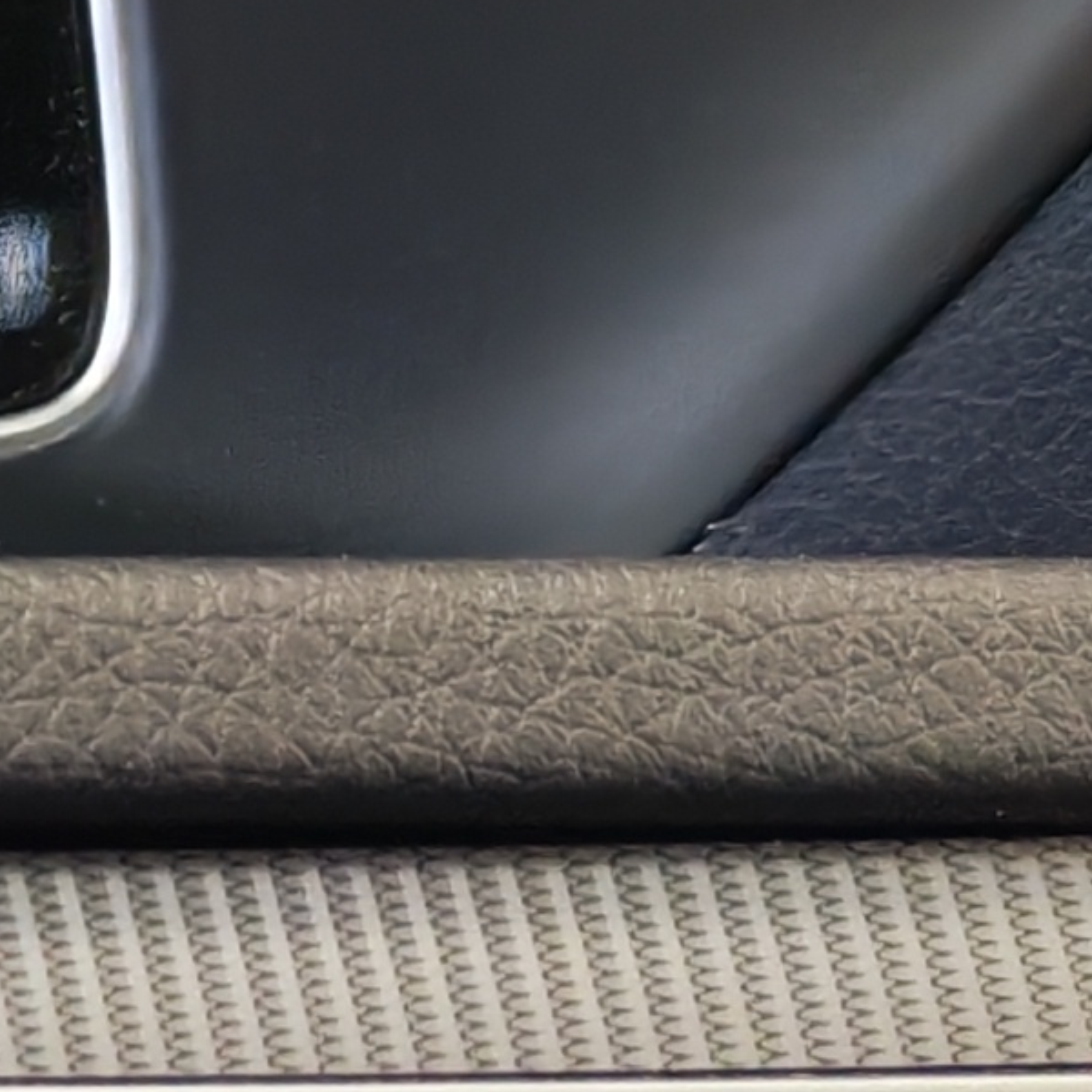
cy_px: 573
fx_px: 6674
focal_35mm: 187
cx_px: -1782
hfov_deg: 8.3
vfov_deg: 9.4
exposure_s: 1/100
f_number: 1.9
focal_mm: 6.12
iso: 640
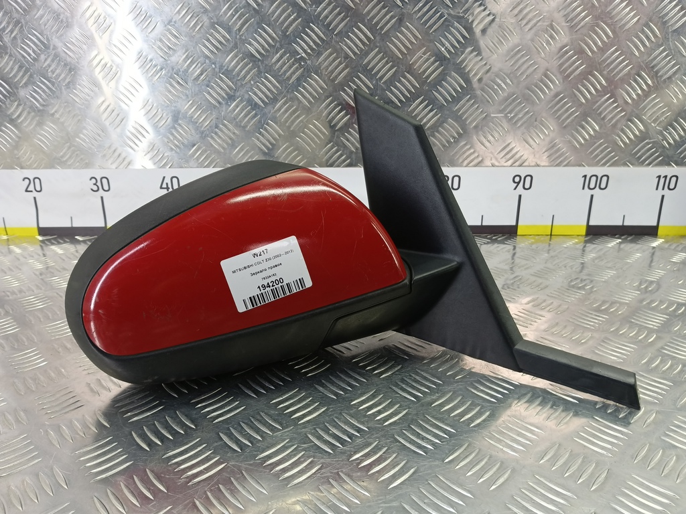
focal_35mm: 23
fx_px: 456
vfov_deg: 58.9
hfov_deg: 73.9
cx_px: 343
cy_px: 257
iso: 156
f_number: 1.6
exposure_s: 1/50
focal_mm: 4.11
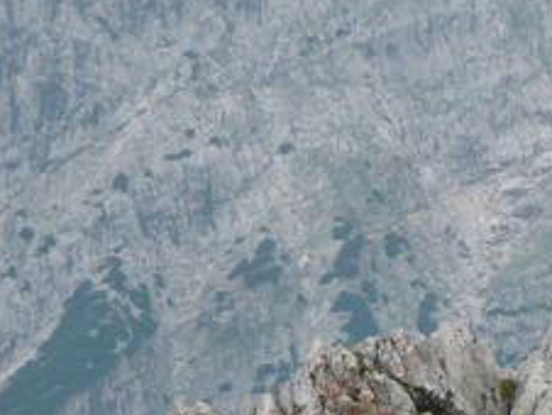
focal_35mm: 792
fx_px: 12643
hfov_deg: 2.5
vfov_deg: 1.9
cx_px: 760
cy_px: 212
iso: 100
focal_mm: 46
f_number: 4.9
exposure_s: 1/200
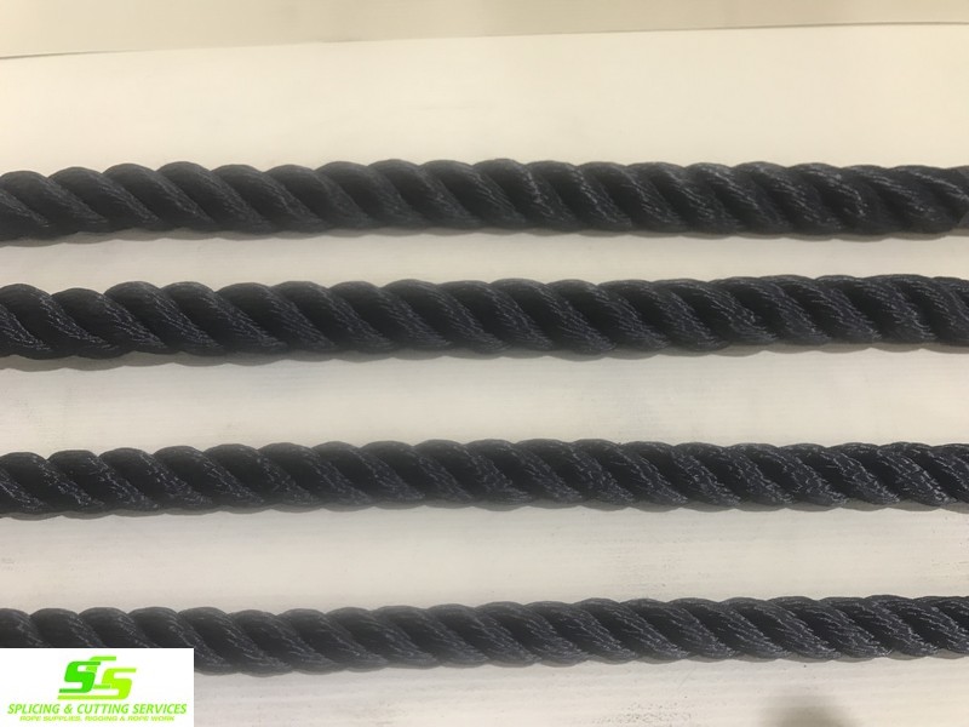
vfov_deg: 49.7
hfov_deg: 63.4
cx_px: 484
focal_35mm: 28
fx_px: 784
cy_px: 364
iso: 32
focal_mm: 3.99
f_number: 1.8
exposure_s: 1/25
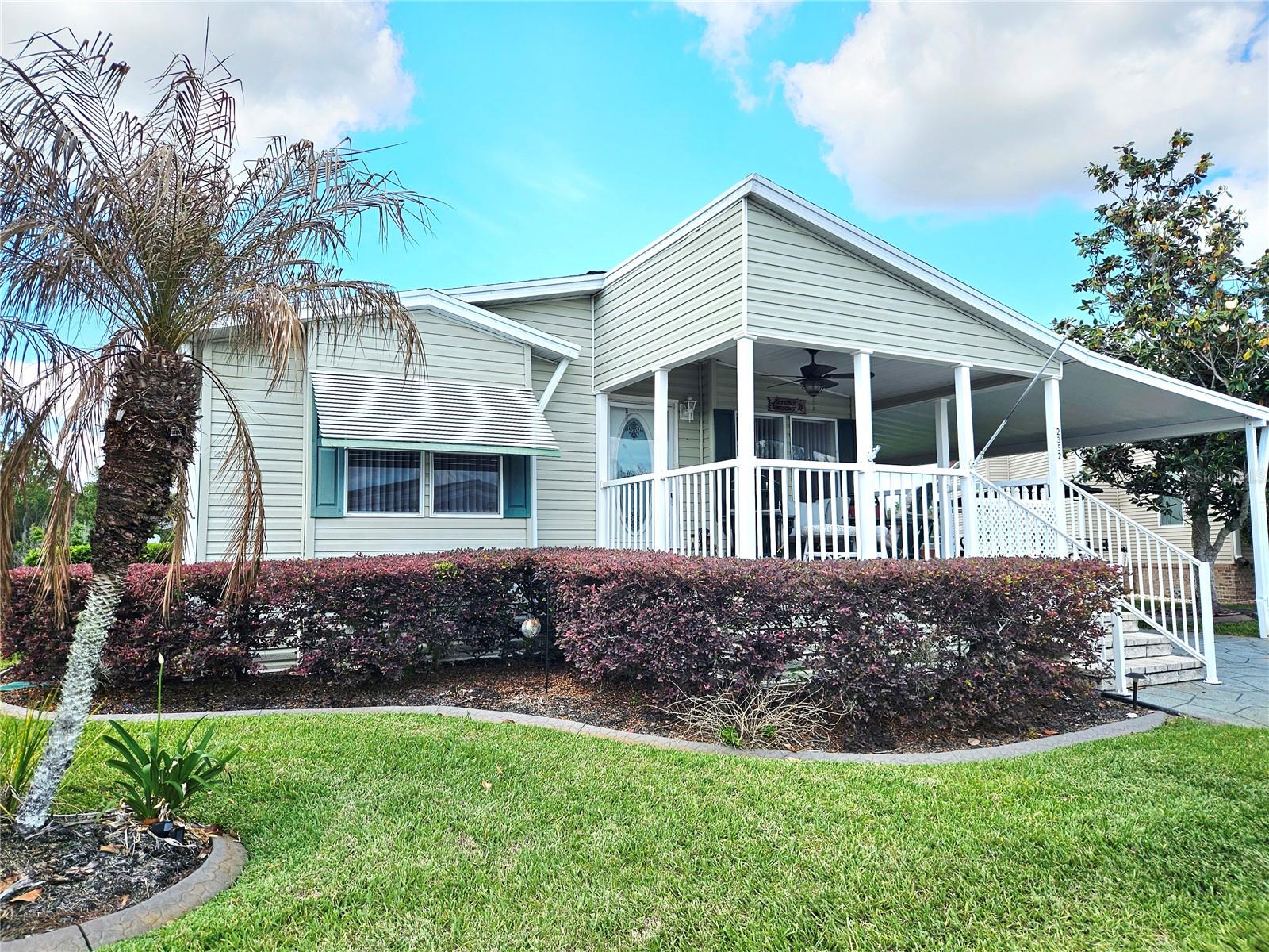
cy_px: 476
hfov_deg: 73.9
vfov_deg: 58.9
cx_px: 634
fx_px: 843
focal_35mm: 23
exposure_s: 1/1250
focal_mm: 5.4
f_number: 1.8
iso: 25
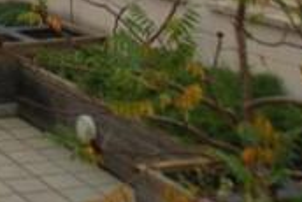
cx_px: -318
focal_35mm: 107
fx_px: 898
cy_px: -198
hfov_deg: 15.1
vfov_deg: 11.6
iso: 100
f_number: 5.6
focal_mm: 12
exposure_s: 1/125
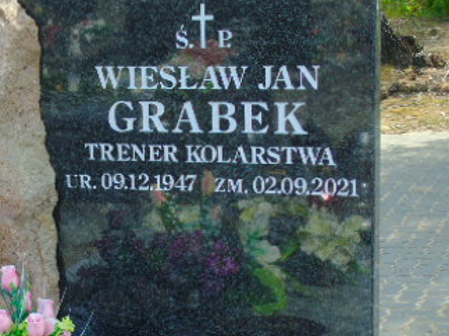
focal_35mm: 107
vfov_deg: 13.8
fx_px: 1387
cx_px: 88
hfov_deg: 18.2
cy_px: 260
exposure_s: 1/200
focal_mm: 9.6
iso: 80
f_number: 4.3
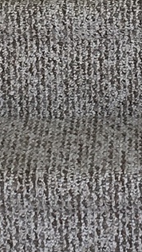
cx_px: 80
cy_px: -119
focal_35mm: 230
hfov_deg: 5.3
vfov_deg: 9.1
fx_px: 1538
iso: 25
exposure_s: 1/44
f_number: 2.2
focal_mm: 4.15
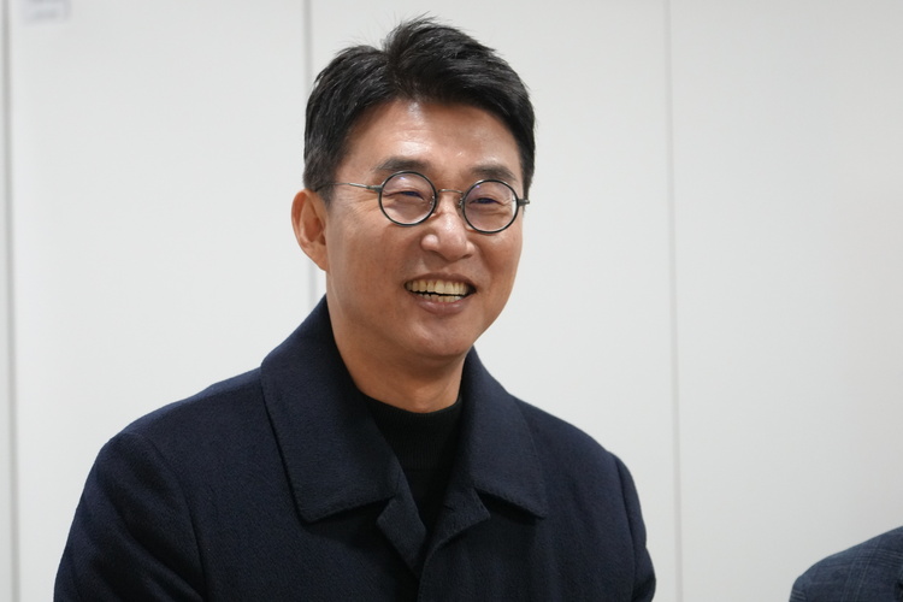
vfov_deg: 9.5
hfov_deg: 14.2
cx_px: 452
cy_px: 301
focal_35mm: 145
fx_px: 3637
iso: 3200
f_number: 4
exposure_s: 1/160
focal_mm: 97
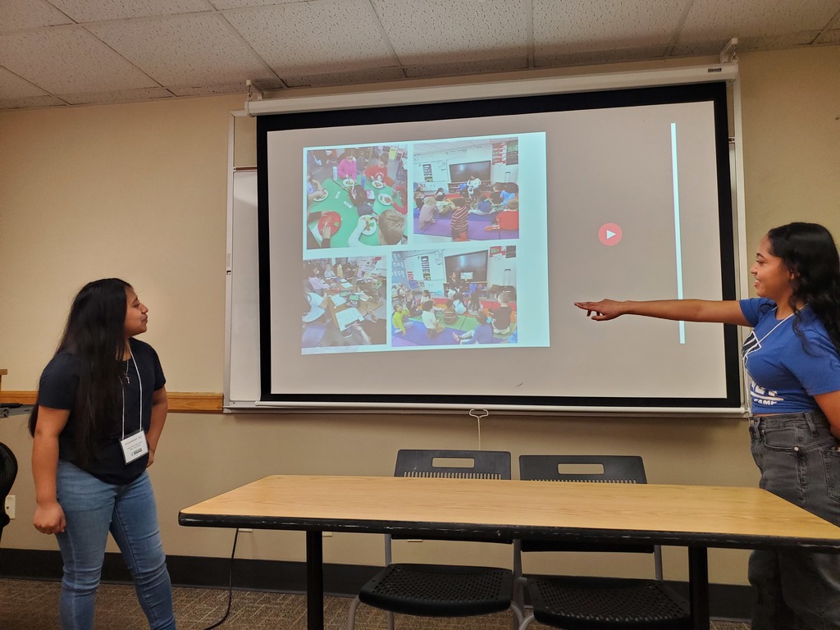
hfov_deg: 67.3
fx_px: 631
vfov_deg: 53.1
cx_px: 420
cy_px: 315
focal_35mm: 26
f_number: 1.5
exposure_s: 1/120
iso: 160
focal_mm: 4.3
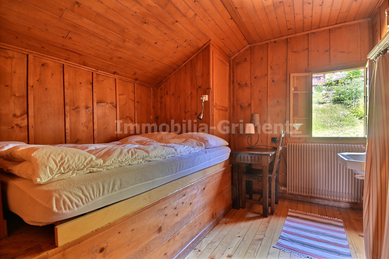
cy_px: 130
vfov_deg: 72.0
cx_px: 194
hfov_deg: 95.0
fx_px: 178
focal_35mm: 16
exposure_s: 1/2
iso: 400
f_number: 9
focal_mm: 11
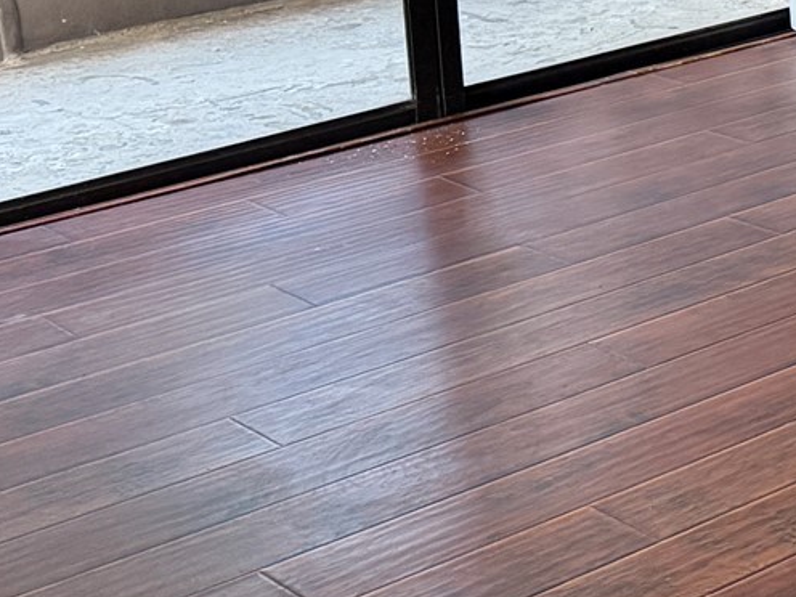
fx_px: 2277
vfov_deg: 14.0
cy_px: -286
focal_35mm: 99
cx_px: 1380
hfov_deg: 16.8
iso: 200
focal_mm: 6.76
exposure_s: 1/62
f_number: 1.78
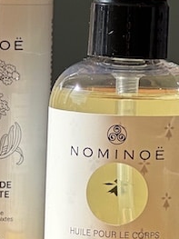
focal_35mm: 293
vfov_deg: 6.7
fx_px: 2022
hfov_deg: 5.1
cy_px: 11
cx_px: -18
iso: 32
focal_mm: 9
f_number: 2.8
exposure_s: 1/341
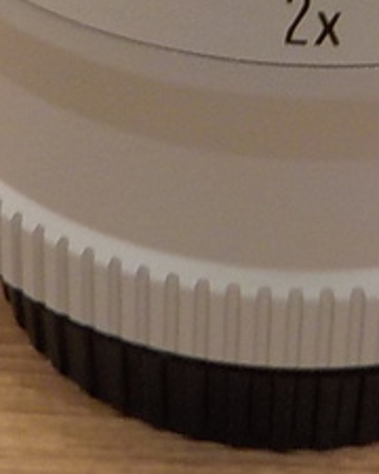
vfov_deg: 12.2
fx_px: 2187
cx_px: 261
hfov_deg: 9.9
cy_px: 6
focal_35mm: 156
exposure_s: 1/50
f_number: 3.3
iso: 125
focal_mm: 4.1
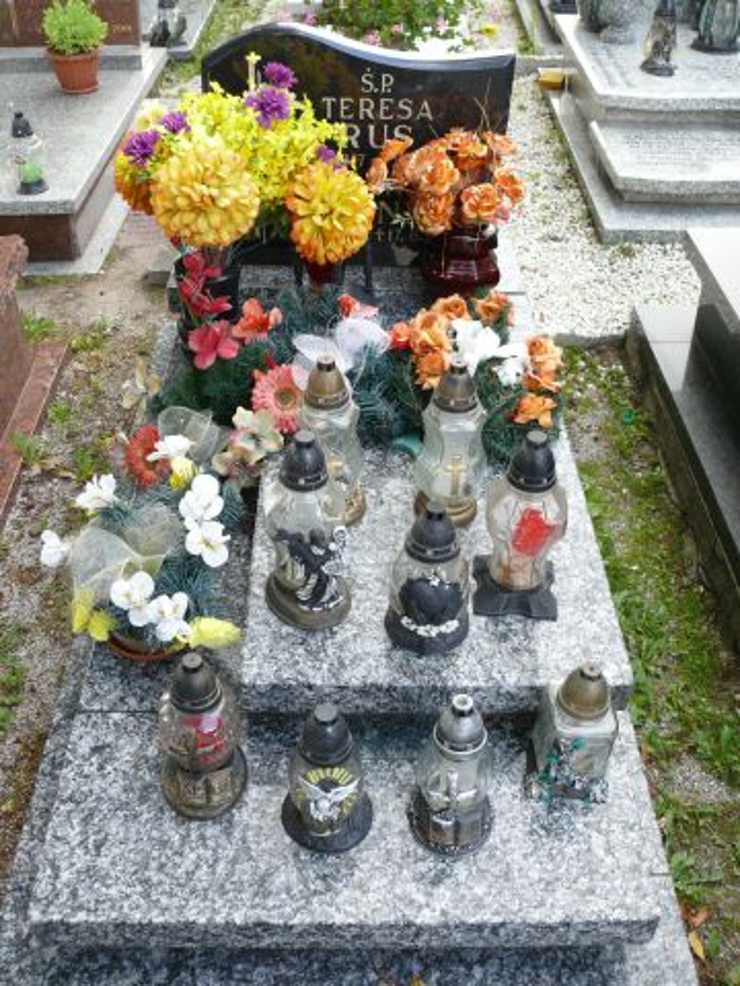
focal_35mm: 35
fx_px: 998
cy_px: 493
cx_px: 370
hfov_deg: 40.7
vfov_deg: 52.6
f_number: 2.8
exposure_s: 1/80
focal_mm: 7.4
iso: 100
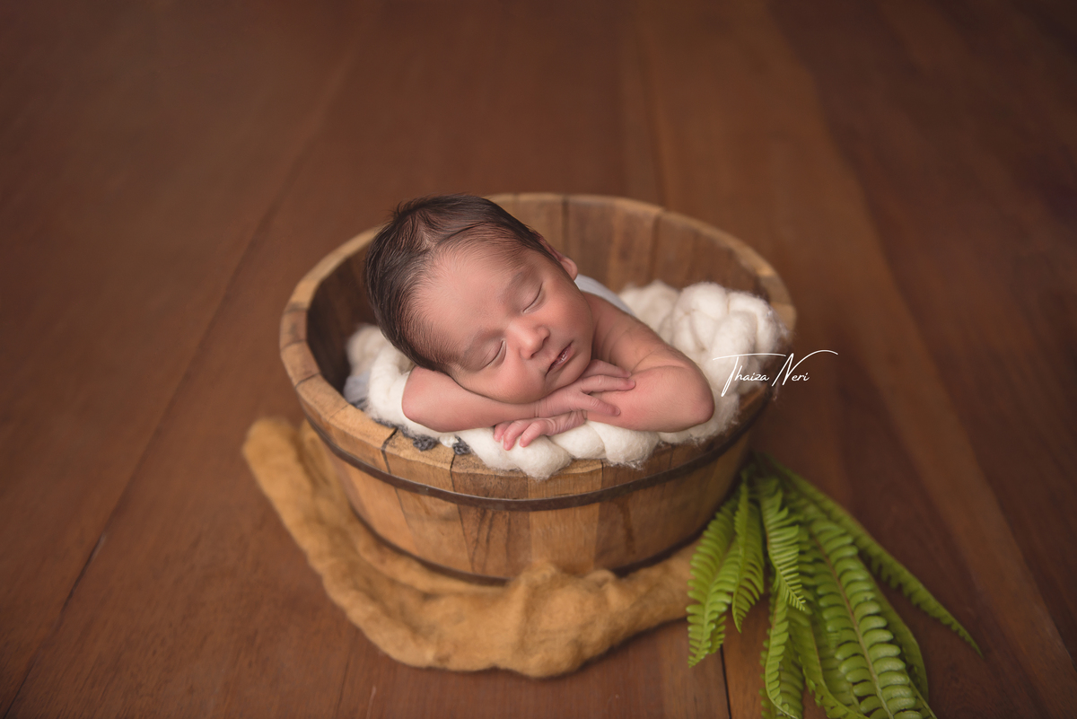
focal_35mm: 36
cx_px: 538
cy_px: 360
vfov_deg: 36.9
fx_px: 1077
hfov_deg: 53.1
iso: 100
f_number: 2.8
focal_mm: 36
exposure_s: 1/160
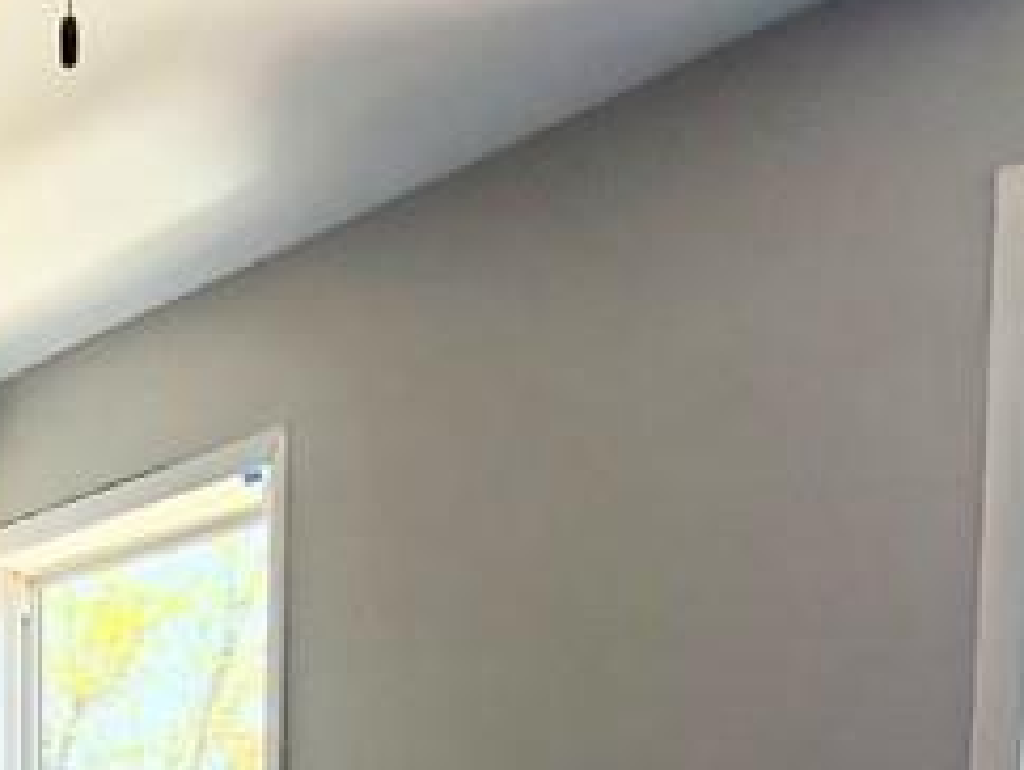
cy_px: 1180
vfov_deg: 21.8
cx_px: -59
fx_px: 1629
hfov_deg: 31.5
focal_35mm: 55
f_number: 2.2
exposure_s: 1/120
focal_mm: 1.8
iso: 125
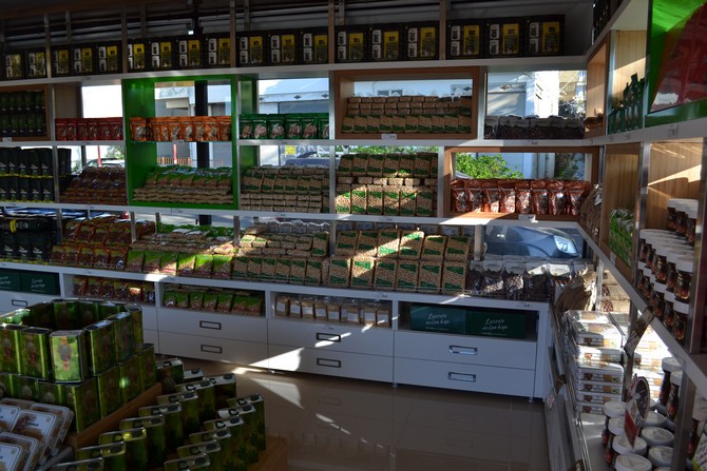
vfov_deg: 48.0
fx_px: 530
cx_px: 354
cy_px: 236
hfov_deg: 67.4
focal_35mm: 27
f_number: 5.6
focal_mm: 18
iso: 140
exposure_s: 1/125
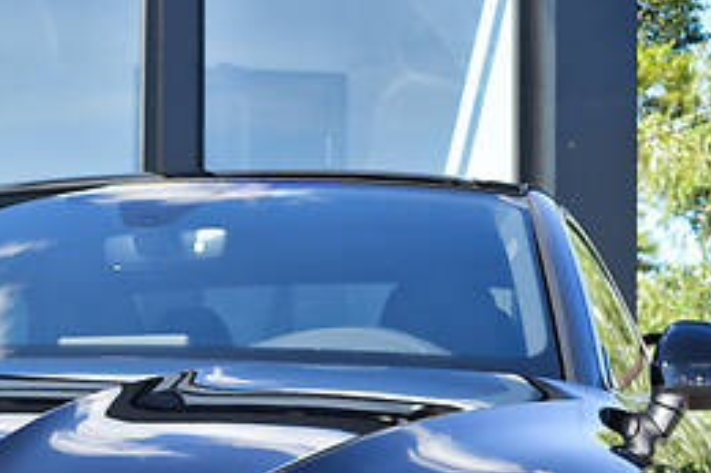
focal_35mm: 120
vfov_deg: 11.2
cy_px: 529
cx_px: -139
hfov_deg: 16.4
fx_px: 2368
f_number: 7.1
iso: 100
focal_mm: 26
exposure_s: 1/125
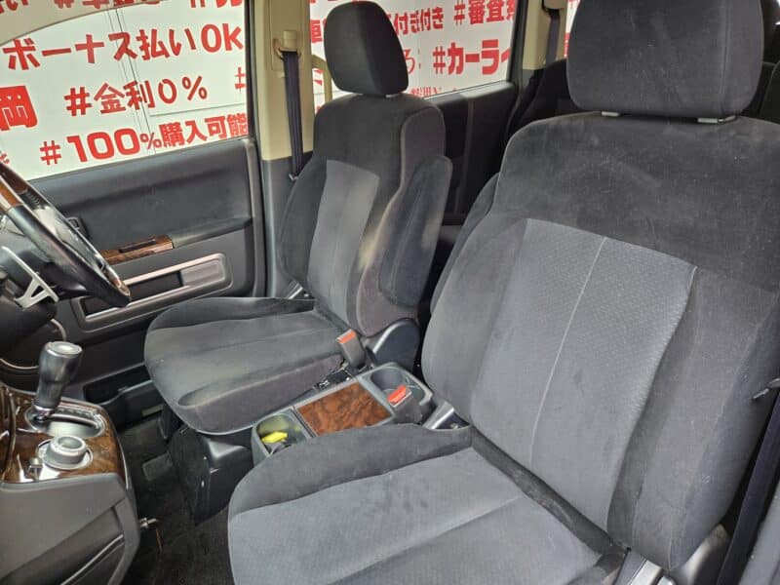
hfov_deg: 73.9
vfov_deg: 58.9
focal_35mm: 23
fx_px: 518
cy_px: 292
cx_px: 390
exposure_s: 1/100
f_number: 1.8
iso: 200
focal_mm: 5.4
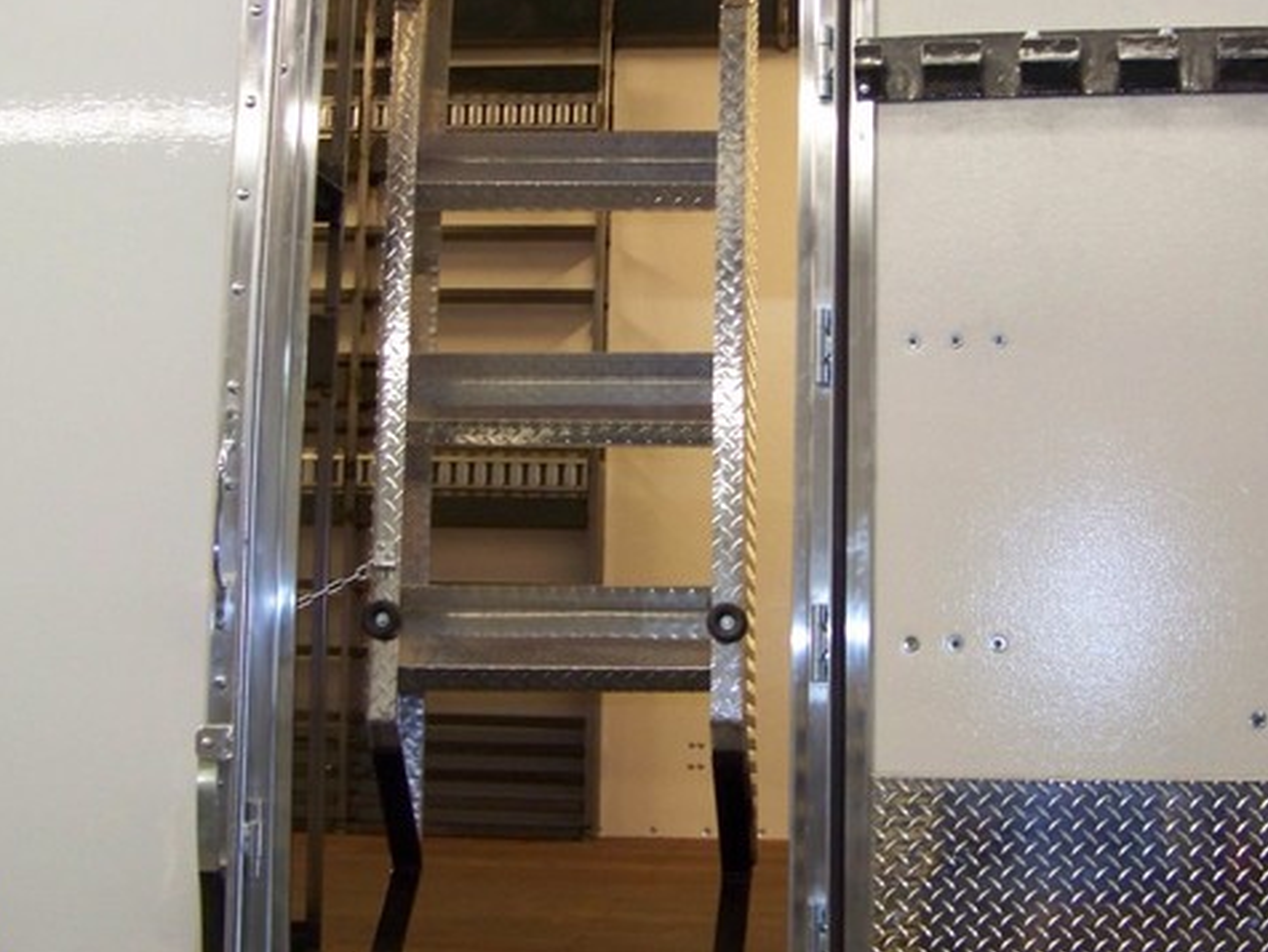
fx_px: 1943
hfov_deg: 35.7
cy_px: 375
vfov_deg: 27.5
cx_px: 862
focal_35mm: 53
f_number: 2.8
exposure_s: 1/30
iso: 200
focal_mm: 5.85
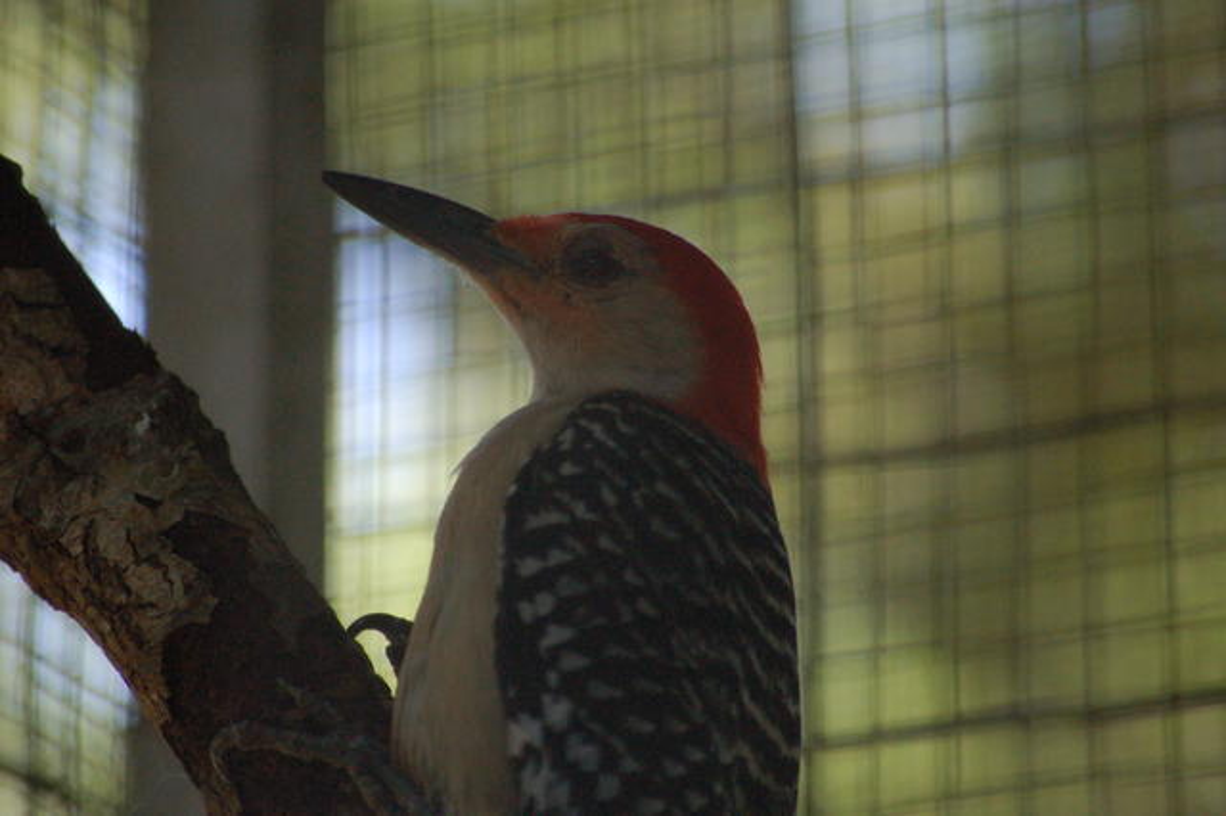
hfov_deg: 6.9
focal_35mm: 300
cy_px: 408
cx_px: 613
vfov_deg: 4.6
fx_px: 10211
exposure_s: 1/500
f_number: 5.6
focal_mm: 200
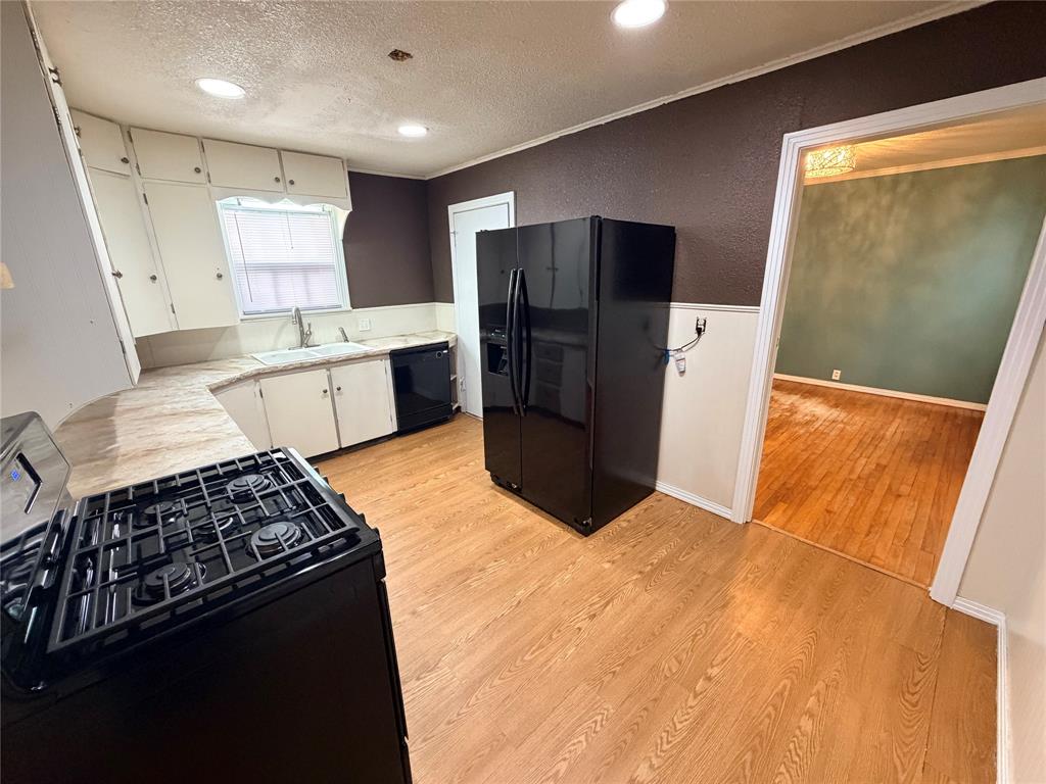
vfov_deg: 85.7
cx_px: 523
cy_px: 392
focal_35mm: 14
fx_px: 423
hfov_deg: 102.1
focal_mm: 2.22
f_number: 2.2
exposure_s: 1/60
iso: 500
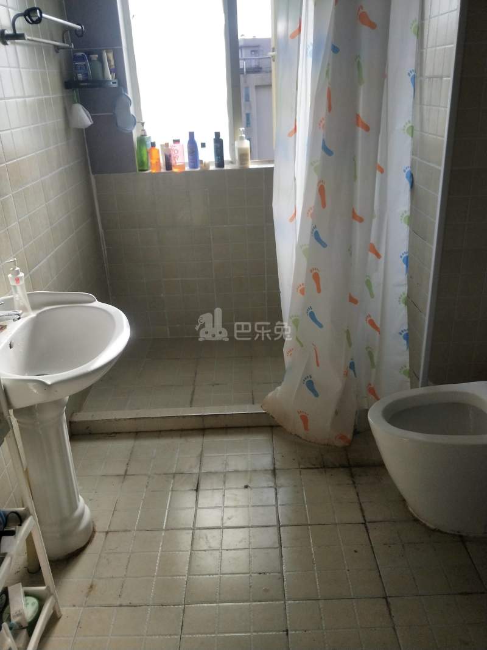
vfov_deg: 69.4
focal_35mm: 25
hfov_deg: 54.9
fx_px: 469
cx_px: 244
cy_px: 325
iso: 91
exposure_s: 1/751
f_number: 1.7
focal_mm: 4.27
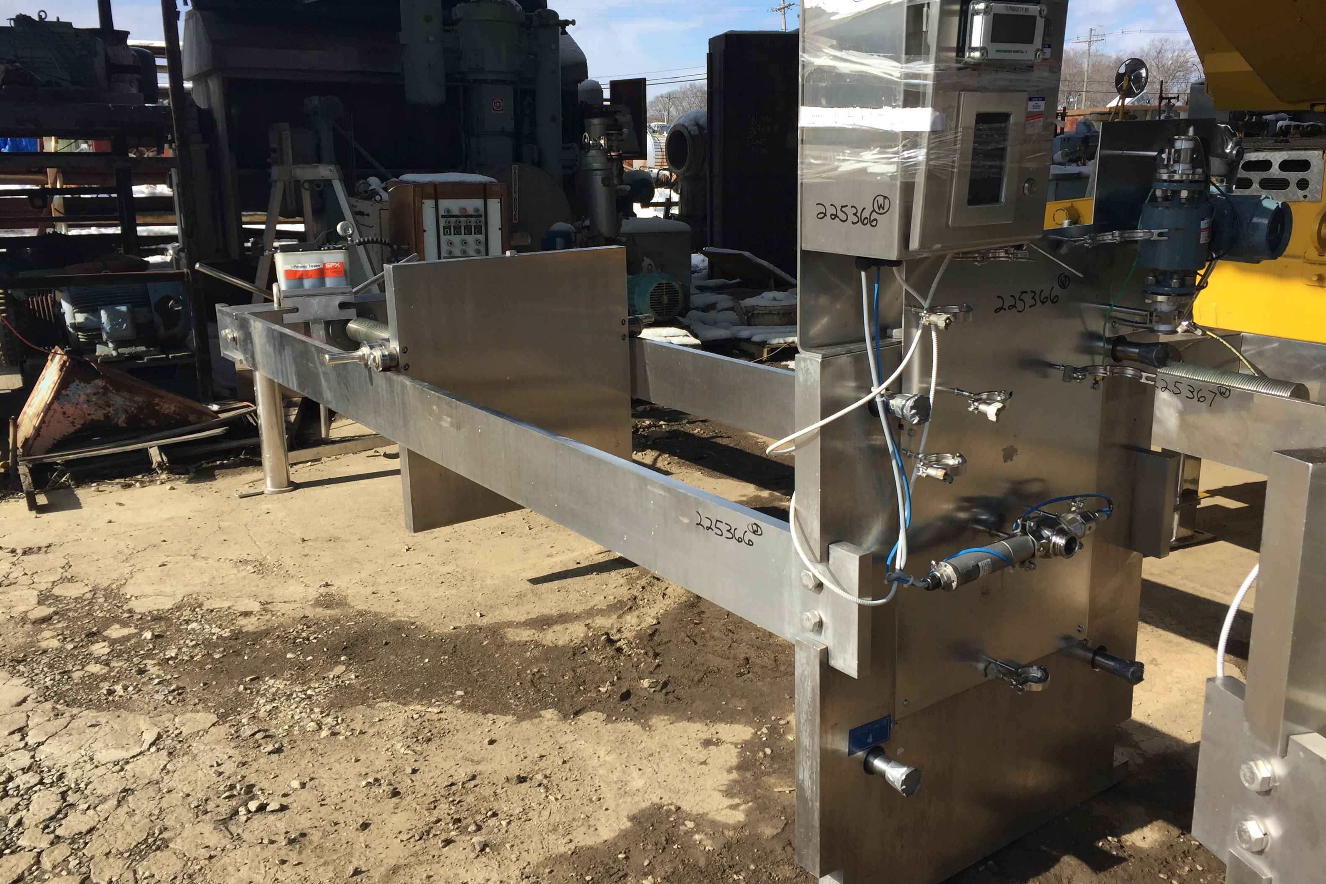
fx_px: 1142
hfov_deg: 60.3
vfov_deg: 42.3
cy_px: 421
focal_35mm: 31
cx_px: 668
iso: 32
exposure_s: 1/1522
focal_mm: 4.15
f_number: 2.2
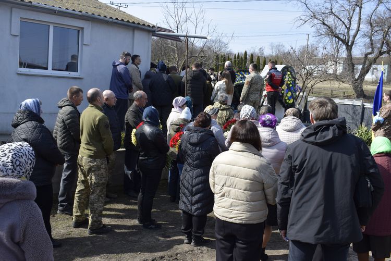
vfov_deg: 38.4
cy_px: 130
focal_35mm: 34
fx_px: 375
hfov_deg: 55.1
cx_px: 196
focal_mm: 23
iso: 200
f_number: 8
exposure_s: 1/250
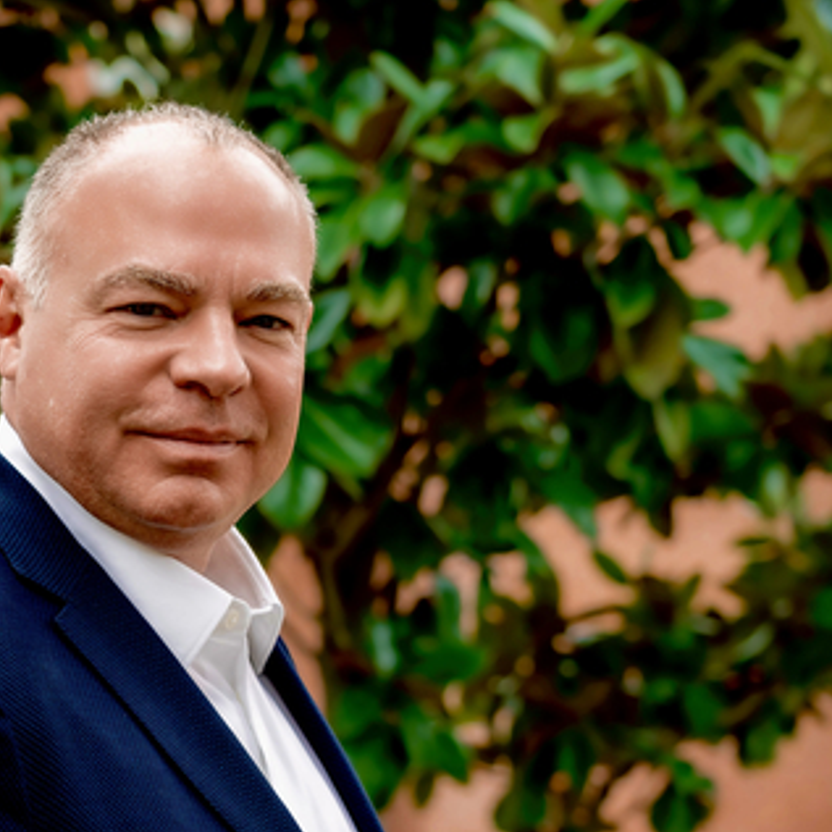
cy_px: 415
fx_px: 1958
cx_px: 255
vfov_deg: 24.0
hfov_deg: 23.8
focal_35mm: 72
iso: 250
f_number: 4
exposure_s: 1/400
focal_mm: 56
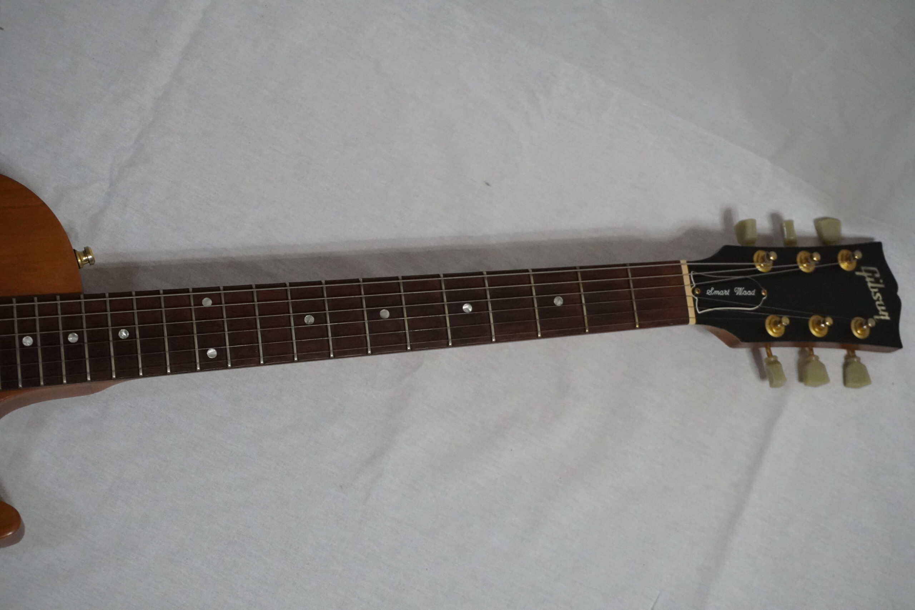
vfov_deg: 18.9
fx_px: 1830
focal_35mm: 72
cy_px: 305
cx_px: 458
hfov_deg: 28.1
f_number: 5.6
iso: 4000
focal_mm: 48
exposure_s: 1/160
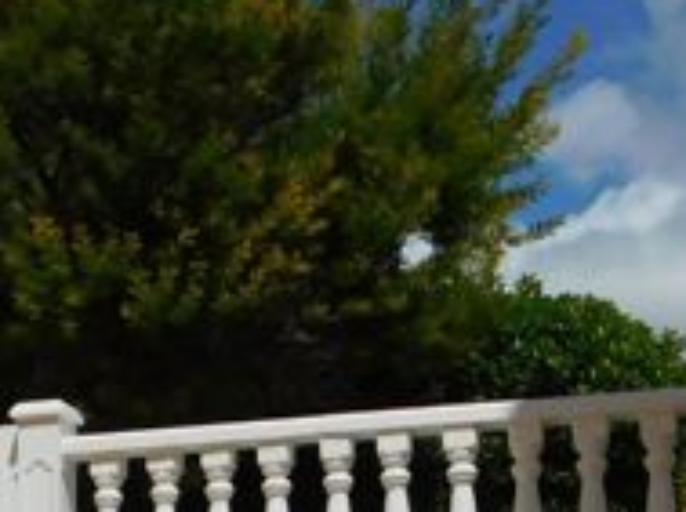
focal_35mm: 86
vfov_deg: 15.9
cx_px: 89
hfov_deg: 22.3
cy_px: 734
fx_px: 1701
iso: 125
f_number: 6
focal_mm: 4
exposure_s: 1/1250
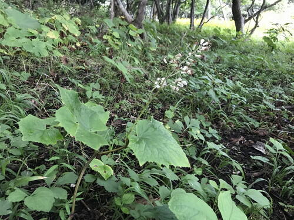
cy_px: 110
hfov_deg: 63.4
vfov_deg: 49.7
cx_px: 147
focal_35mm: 28
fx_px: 238
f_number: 1.8
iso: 32
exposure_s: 1/30
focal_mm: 3.99
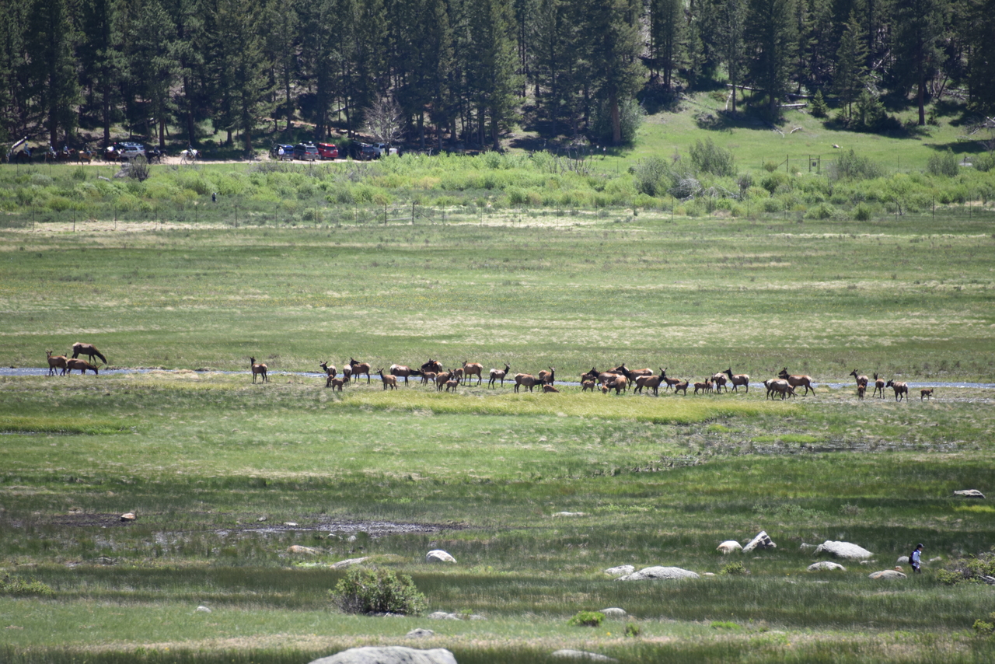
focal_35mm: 300
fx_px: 8293
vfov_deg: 4.6
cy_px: 332
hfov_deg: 6.9
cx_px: 498
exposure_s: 1/640
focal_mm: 300
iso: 280
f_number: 5.6
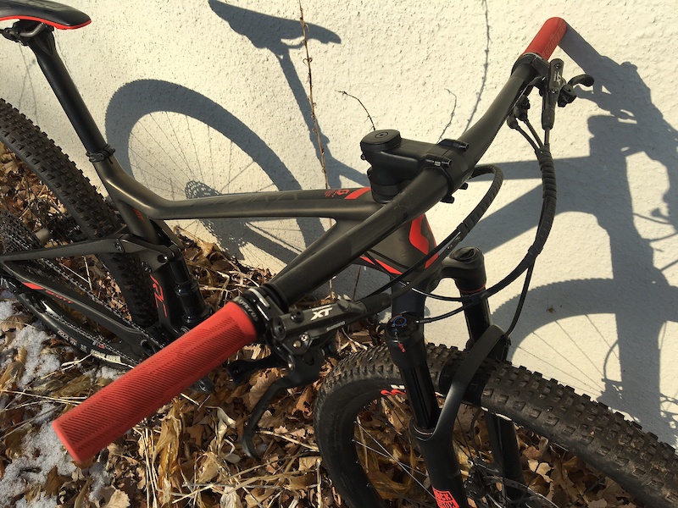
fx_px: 568
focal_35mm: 29
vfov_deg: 48.2
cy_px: 254
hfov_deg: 61.7
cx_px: 339
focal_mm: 4.15
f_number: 2.2
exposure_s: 1/1672
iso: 25
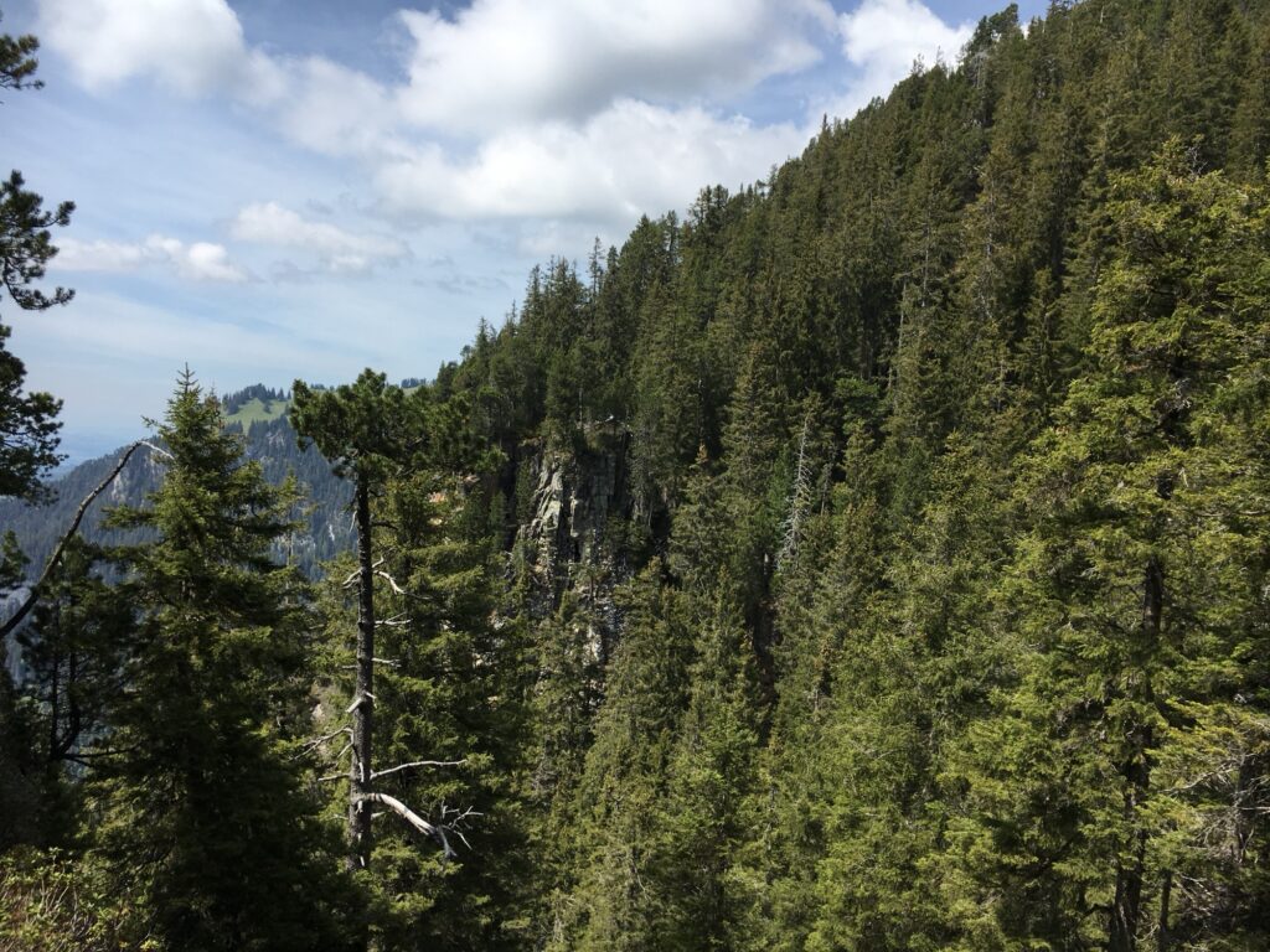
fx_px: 1064
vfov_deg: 48.2
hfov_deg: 61.7
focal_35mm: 29
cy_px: 476
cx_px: 635
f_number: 2.2
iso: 25
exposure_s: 1/1479
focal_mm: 4.15
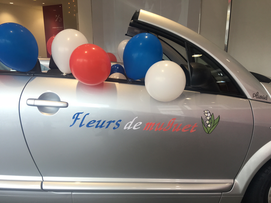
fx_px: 227
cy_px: 102
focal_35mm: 29
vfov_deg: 48.2
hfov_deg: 61.7
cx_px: 136
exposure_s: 1/120
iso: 40
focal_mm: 4.15
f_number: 2.2
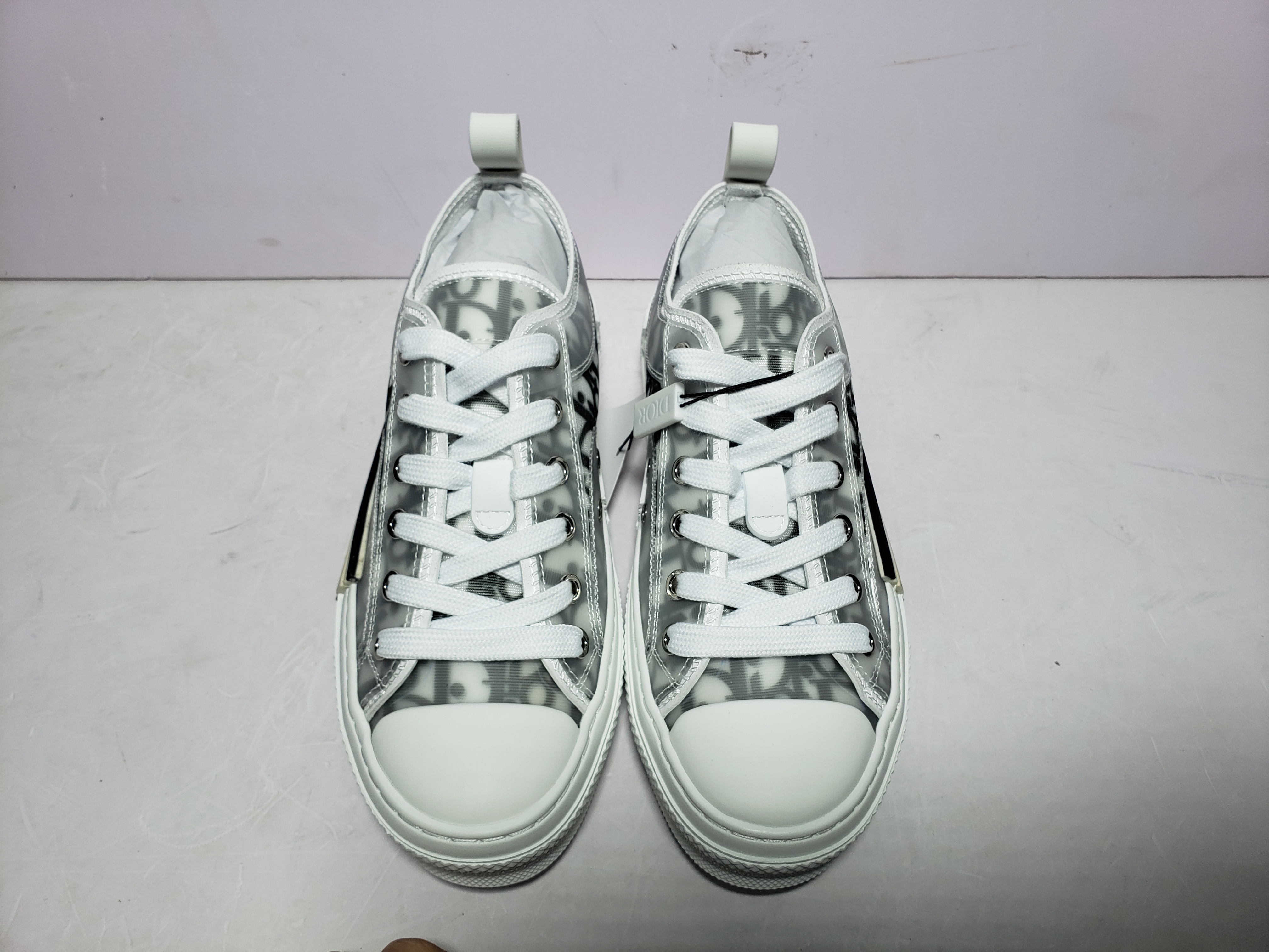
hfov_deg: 67.3
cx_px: 634
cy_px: 476
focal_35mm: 26
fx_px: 953
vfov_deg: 53.1
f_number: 2.4
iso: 50
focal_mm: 4.3
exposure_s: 1/255
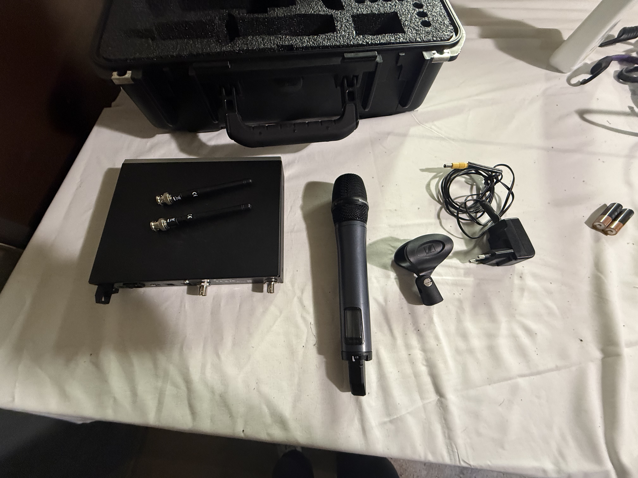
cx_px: 319
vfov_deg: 85.7
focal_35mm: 14
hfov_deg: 102.1
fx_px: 258
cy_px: 239
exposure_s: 1/50
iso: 500
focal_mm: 2.22
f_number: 2.2
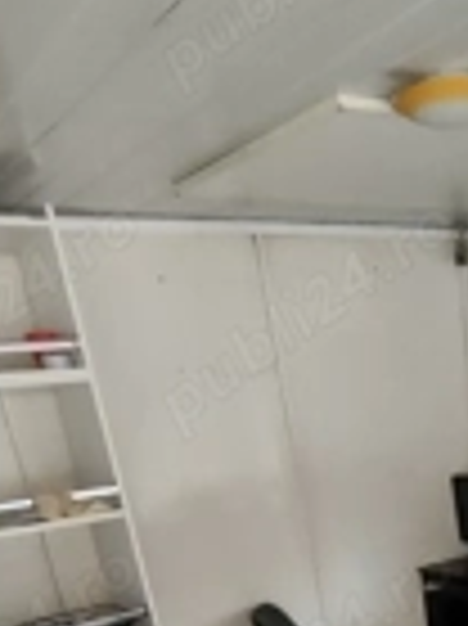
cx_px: 464
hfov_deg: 29.5
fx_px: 830
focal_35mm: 46
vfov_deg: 34.0
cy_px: 734
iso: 300
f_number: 2.4
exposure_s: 1/48.3
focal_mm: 2.13
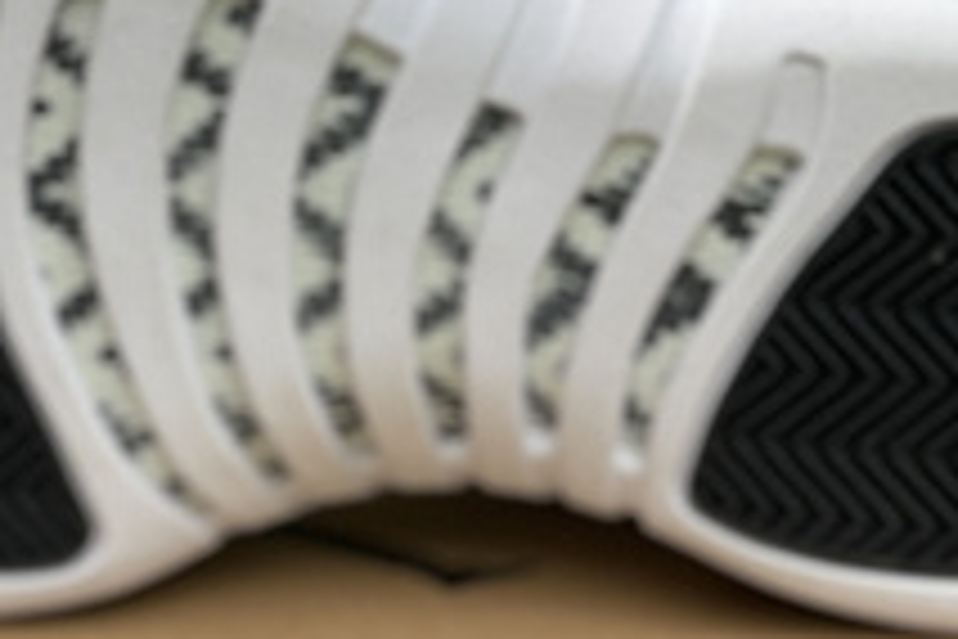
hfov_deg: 8.9
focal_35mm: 231
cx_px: 211
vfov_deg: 5.9
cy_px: 902
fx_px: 6147
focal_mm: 7.5
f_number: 2.2
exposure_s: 1/190
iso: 25
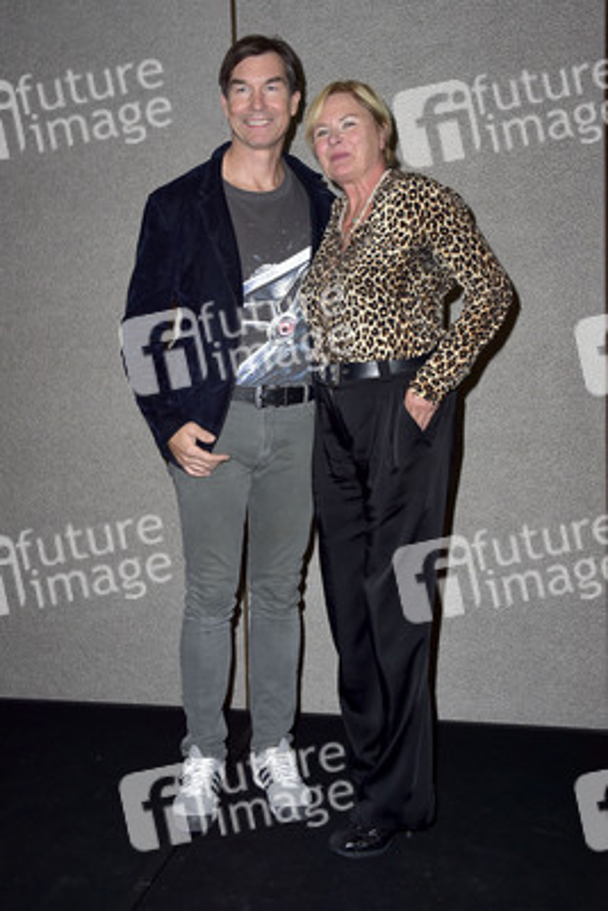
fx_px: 911
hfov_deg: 36.9
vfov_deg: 53.1
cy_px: 456
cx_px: 304
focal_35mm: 36
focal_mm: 36
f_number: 6.3
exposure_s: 1/250
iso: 500
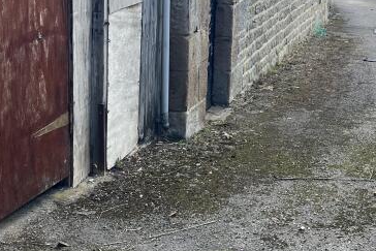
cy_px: -21
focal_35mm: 76
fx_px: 794
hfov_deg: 26.4
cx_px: 260
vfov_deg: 17.4
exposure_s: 1/891
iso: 50
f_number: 1.6
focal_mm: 5.1
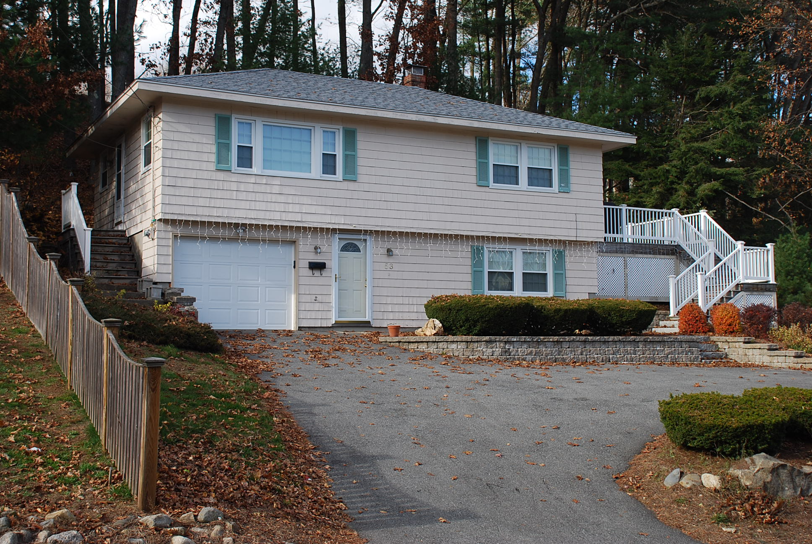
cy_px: 272
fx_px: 1050
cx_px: 406
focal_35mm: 46
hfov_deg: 42.3
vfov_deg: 29.0
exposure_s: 1/160
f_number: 6.3
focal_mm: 31
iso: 100
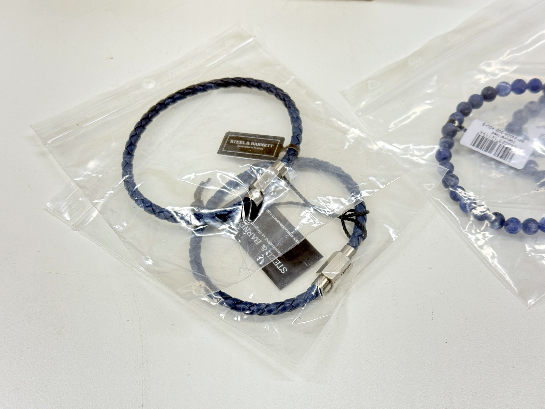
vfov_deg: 30.3
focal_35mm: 48
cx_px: 272
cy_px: 204
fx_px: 756
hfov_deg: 39.7
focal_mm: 6.76
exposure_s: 1/125
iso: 80
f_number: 1.78
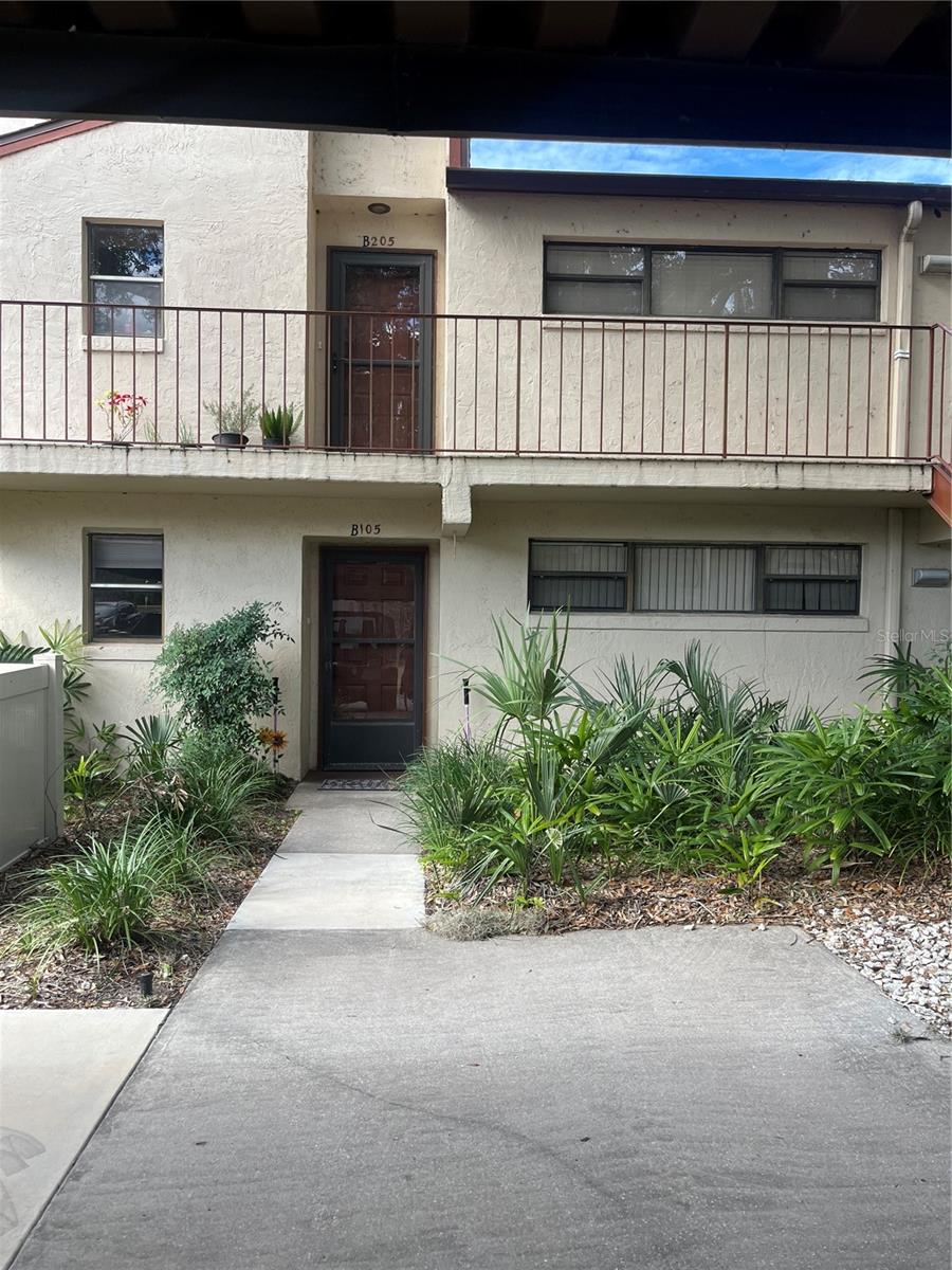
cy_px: 635
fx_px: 953
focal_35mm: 26
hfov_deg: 53.1
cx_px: 476
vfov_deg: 67.3
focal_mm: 5.1
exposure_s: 1/569
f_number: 1.6
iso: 50
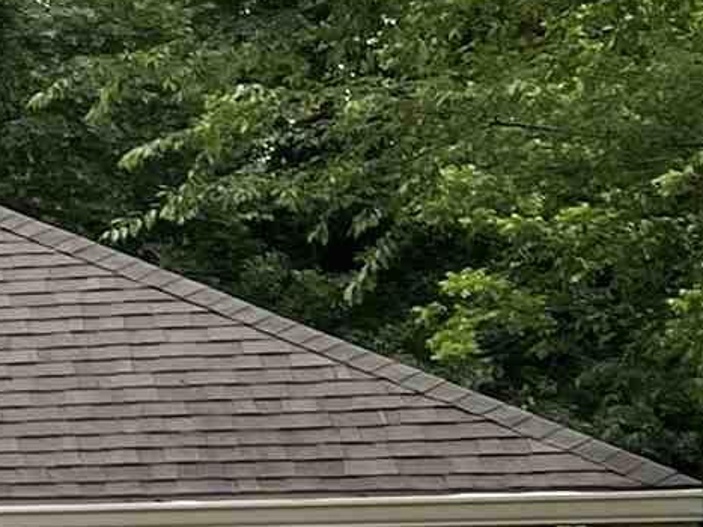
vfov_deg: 8.7
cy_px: 414
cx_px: -1502
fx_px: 3472
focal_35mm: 171
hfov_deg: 9.0
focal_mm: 5.7
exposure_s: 1/917
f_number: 1.5
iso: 50
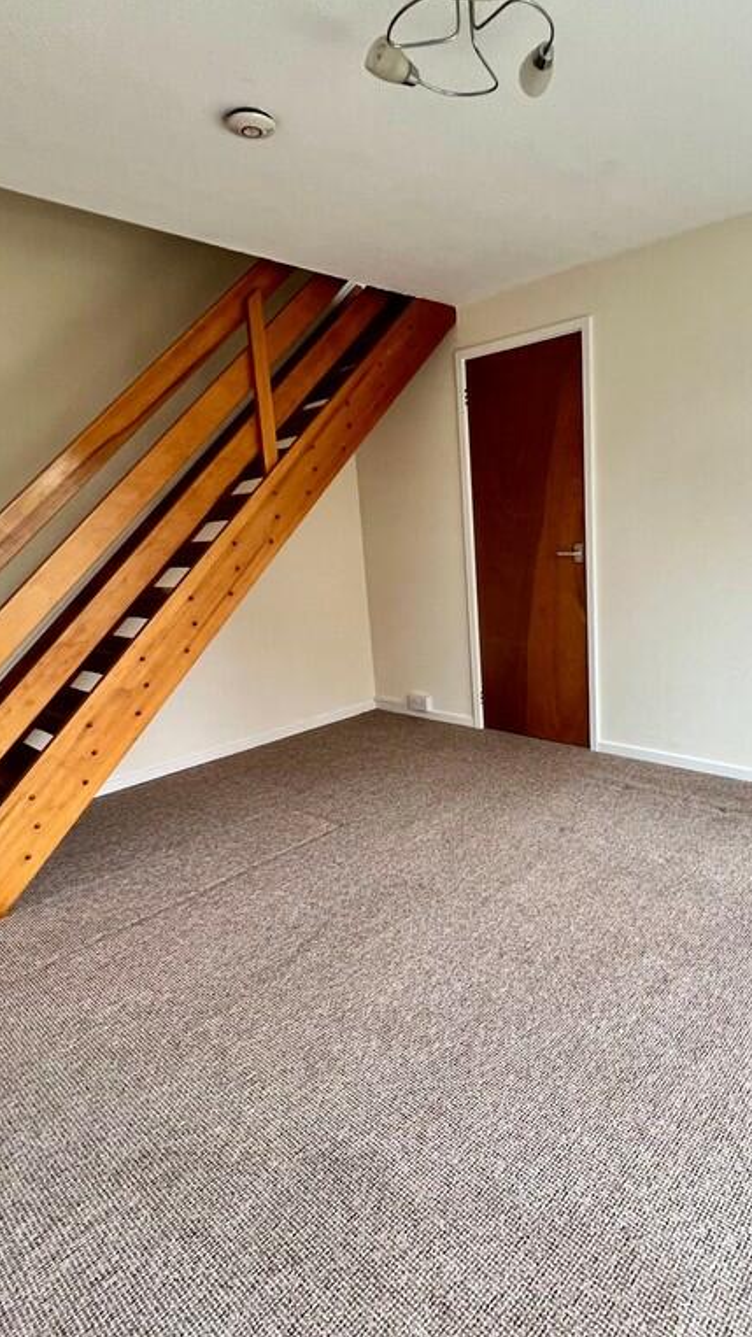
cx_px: 472
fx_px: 674
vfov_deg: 89.6
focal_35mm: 19
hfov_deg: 57.6
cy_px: 668
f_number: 1.8
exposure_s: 1/99
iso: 160
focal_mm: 1.57
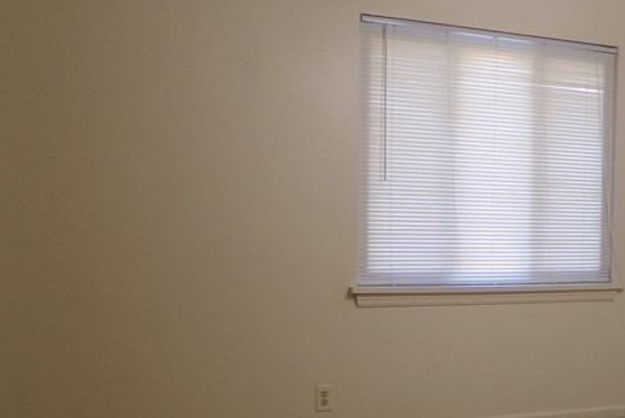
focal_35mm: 53
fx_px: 921
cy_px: 315
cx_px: 515
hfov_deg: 36.0
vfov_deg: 25.2
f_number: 3.7
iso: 219
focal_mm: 4.3
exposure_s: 1/17
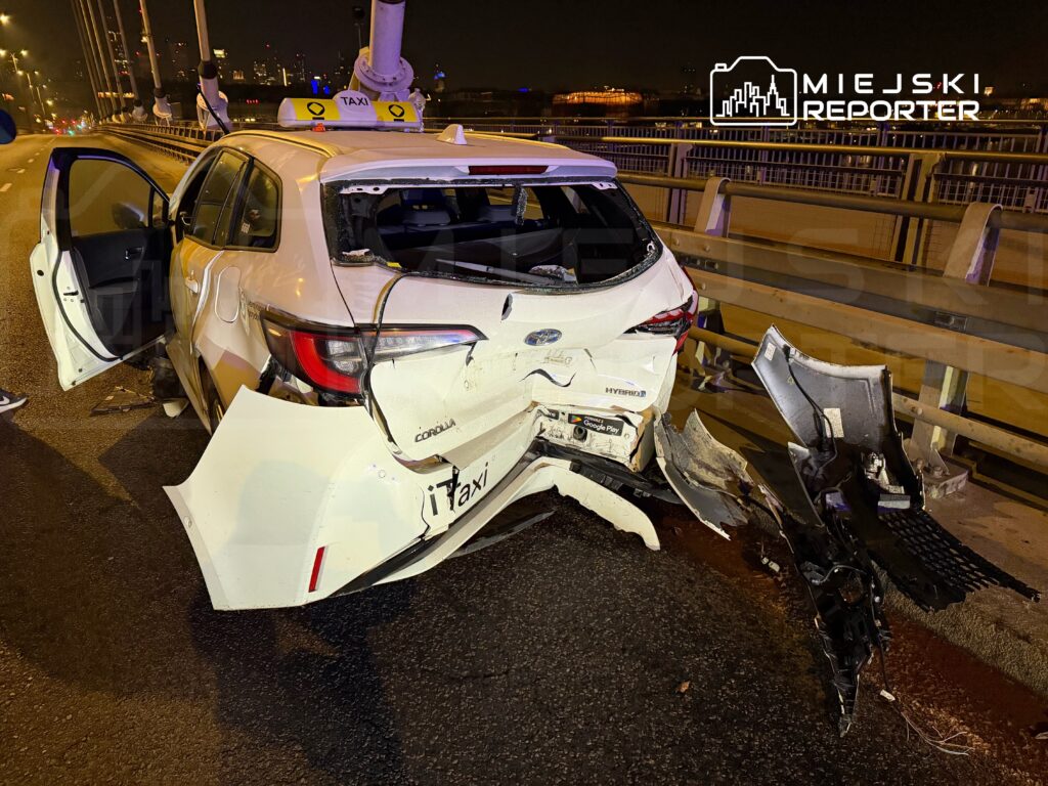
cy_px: 393
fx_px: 727
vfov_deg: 56.8
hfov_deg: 71.6
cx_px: 524
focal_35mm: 24
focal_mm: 6.76
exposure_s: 1/60
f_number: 1.78
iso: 640
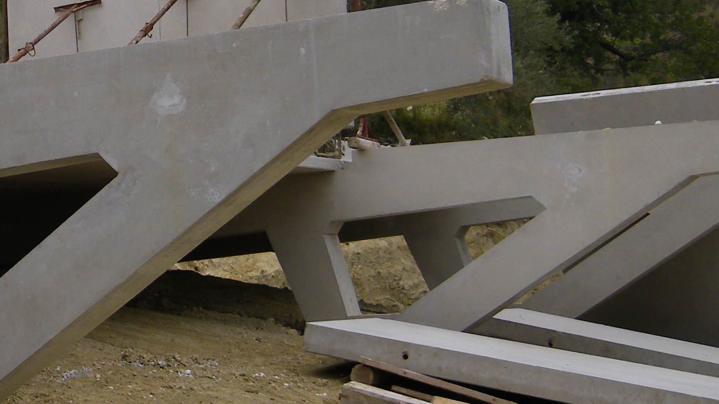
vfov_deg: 15.1
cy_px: 167
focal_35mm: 80
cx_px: -41
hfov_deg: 24.9
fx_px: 1525
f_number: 2.6
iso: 64
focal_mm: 4.9
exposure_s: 1/320
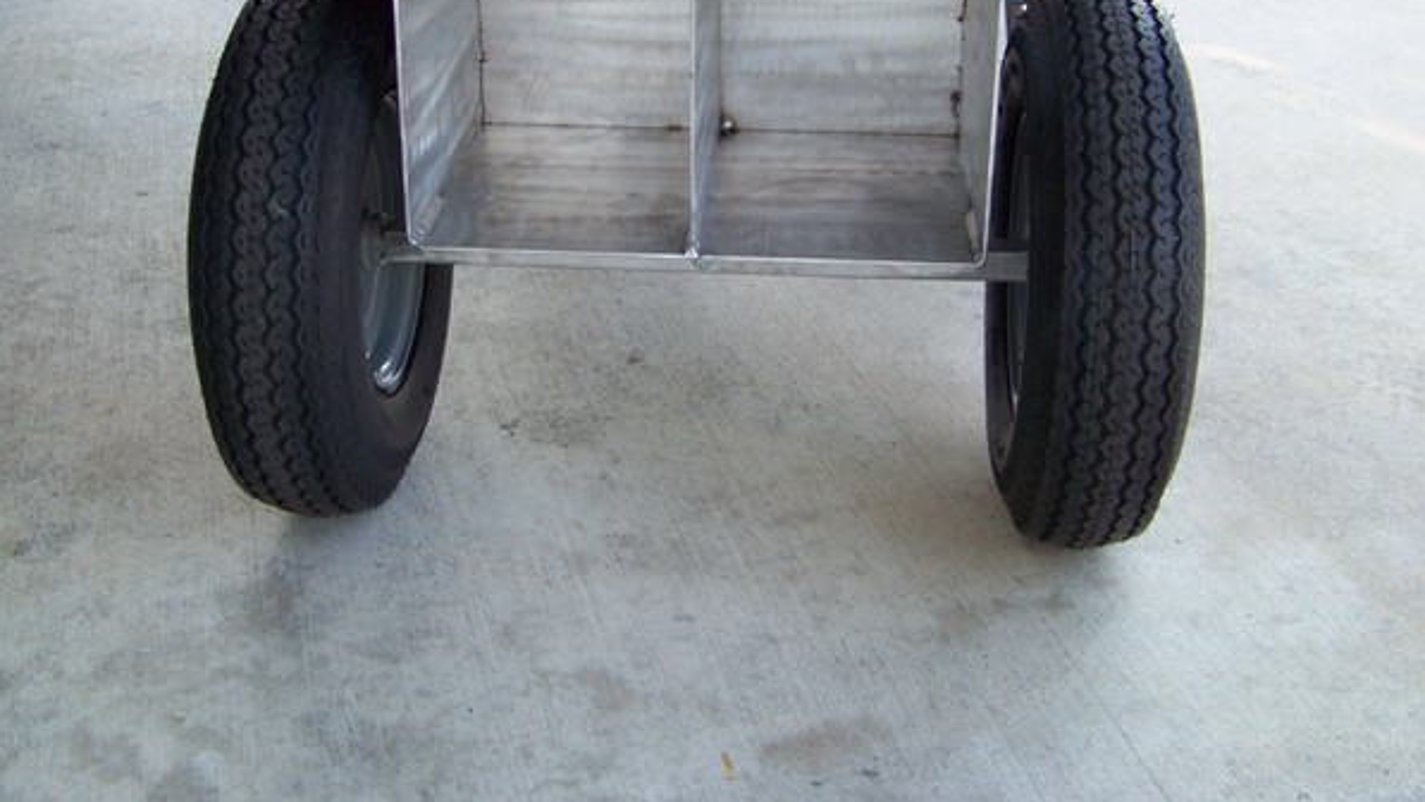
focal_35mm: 46
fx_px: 1738
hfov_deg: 44.6
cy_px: 228
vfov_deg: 25.7
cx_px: 697
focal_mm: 5.85
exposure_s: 1/80
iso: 72
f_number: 2.8
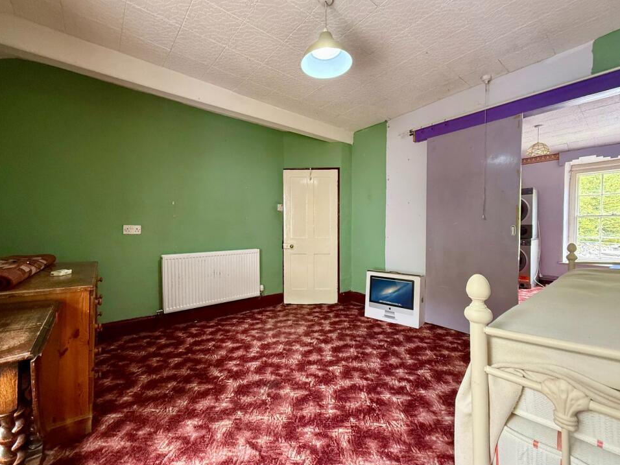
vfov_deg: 81.7
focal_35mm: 15
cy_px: 235
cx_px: 308
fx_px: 269
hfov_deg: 98.2
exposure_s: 1/60
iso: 400
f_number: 2.2
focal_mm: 2.22
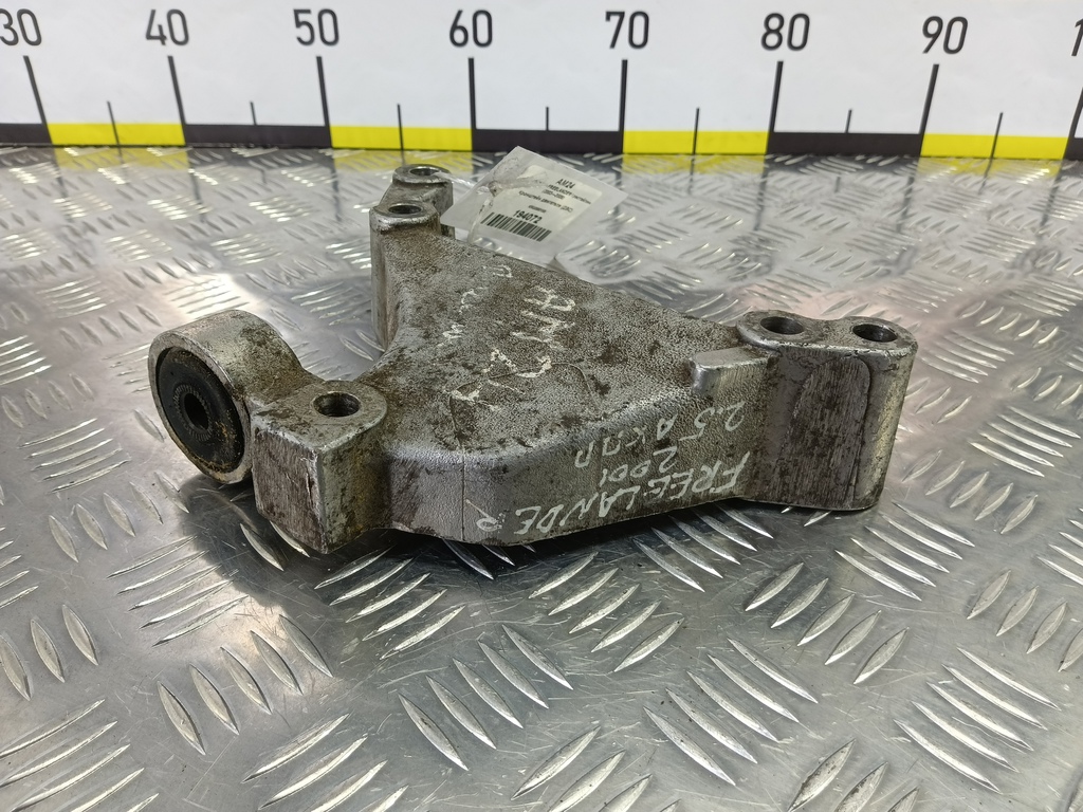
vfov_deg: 58.9
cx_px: 542
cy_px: 406
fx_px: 720
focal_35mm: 23
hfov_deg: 73.9
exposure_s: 1/50
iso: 112
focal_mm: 4.11
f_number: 1.6
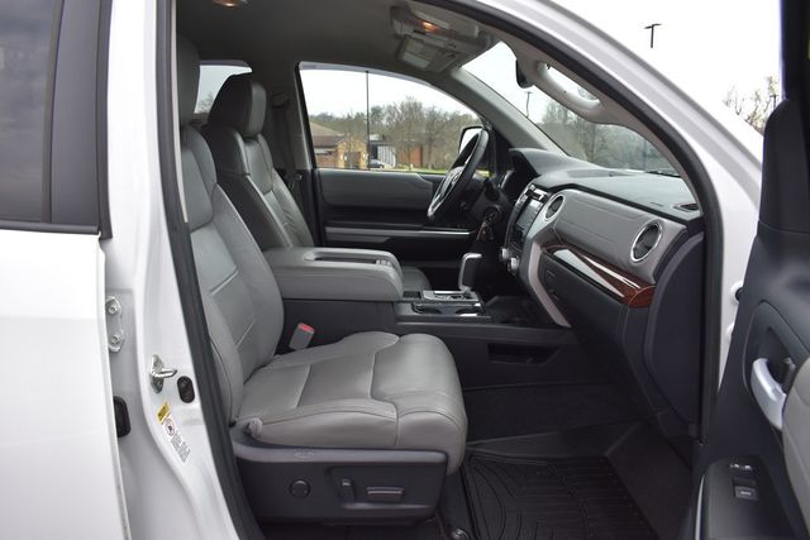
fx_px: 608
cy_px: 270
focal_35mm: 27
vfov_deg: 48.0
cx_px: 405
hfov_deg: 67.4
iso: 200
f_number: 5.6
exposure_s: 1/250
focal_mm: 18
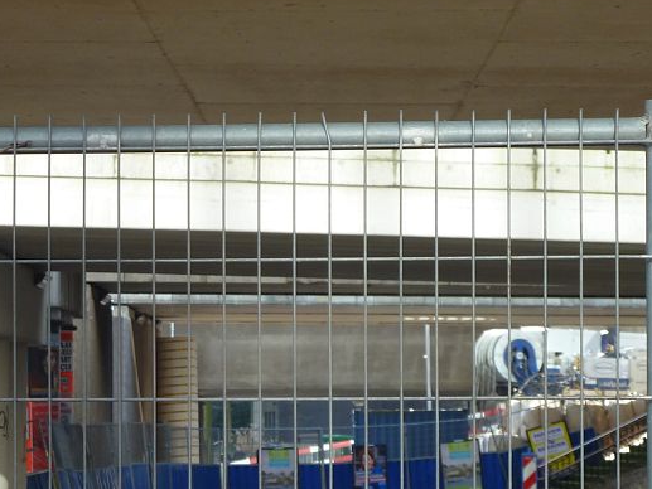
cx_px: 34
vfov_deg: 7.8
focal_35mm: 190
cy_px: 432
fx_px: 3580
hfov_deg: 10.3
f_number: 4.3
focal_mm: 15.8
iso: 80
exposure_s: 1/60
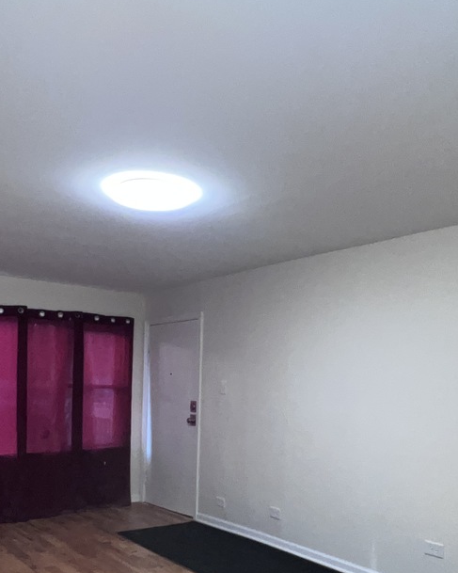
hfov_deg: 48.5
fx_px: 508
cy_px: 368
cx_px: 233
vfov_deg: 57.8
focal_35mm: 30
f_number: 1.8
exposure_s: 1/60
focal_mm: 1.57
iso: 400
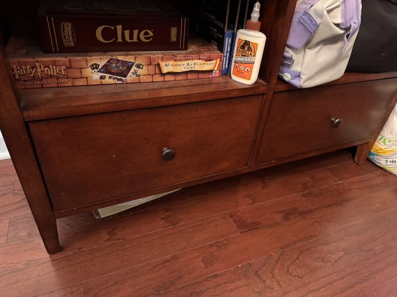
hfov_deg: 71.6
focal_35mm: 24
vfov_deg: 56.8
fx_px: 275
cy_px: 148
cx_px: 198
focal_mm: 6.76
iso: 1250
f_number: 1.78
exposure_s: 1/30
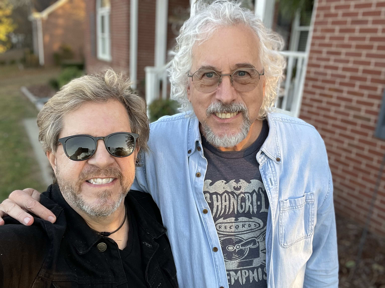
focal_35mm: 30
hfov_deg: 60.0
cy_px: 144
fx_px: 334
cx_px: 192
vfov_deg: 46.8
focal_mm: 2.71
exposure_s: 1/121
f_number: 2.2
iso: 64
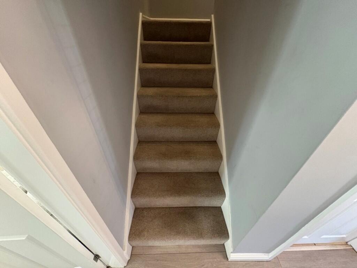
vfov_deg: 85.7
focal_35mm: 14
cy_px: 134
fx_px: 144
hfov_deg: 102.0
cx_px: 178
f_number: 2.2
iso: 640
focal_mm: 2.22
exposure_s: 1/50
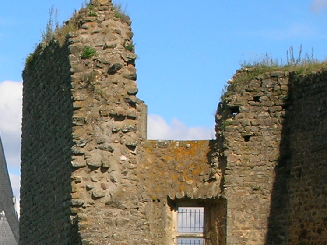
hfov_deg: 10.1
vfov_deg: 7.6
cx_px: -39
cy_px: 318
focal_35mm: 193
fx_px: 1822
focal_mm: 10.4
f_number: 6.1
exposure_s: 1/256
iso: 50
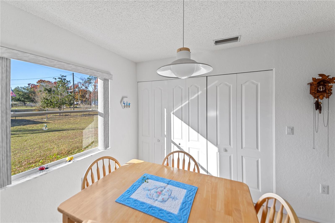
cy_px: 112
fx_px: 130
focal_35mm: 14
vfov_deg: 81.2
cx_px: 168
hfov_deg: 104.2
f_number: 8
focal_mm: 14
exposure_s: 1/80
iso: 160
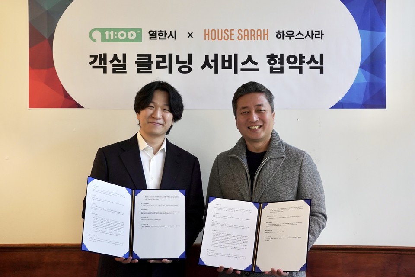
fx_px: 484
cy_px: 138
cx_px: 208
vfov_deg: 31.9
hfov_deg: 46.4
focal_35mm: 42
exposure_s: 1/160
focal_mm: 28.6
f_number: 3.5
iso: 1600
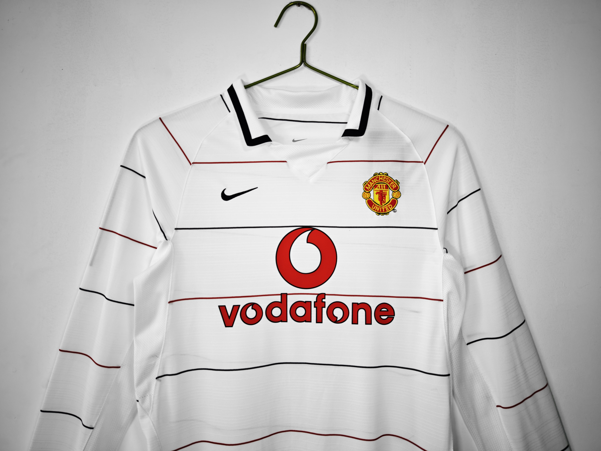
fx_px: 399
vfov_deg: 58.9
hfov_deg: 73.9
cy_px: 226
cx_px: 300
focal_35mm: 23
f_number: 1.75
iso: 57
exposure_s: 1/100
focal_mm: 8.67
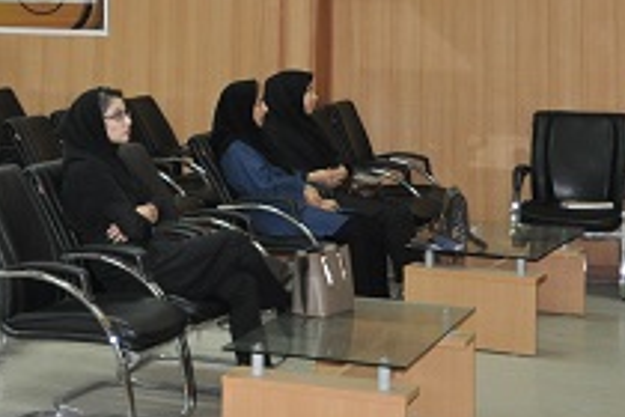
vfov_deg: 13.1
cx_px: -98
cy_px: -104
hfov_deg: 19.2
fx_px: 1753
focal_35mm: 101
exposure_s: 1/60
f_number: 4
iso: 800
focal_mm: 22
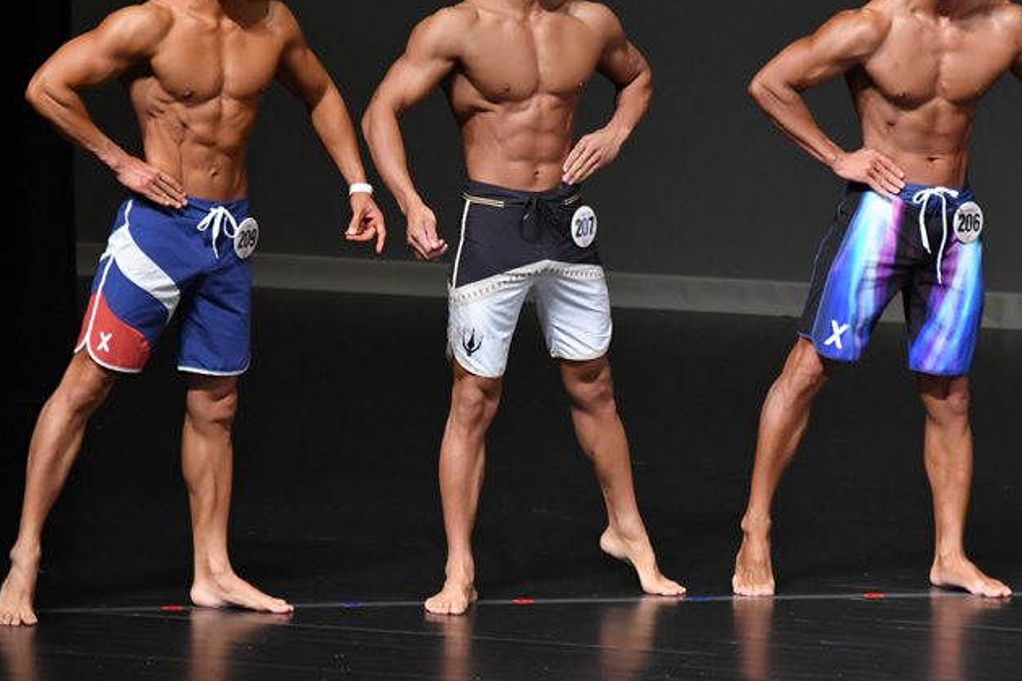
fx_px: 12061
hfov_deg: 4.9
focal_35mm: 425
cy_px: 268
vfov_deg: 3.2
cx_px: 488
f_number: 5.6
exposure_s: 1/400
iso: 5000
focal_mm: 230
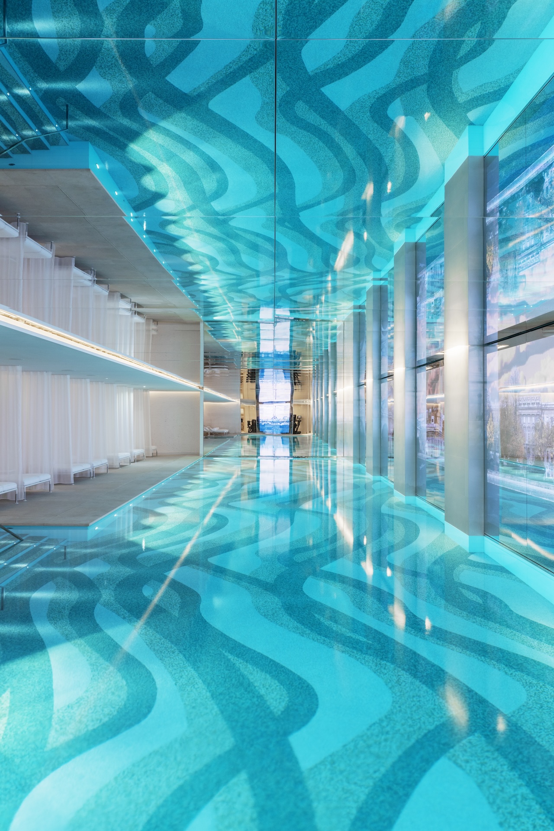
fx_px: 715
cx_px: 277
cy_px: 416
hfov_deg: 42.3
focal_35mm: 31
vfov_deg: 60.3
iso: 200
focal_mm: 31
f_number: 16
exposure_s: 4
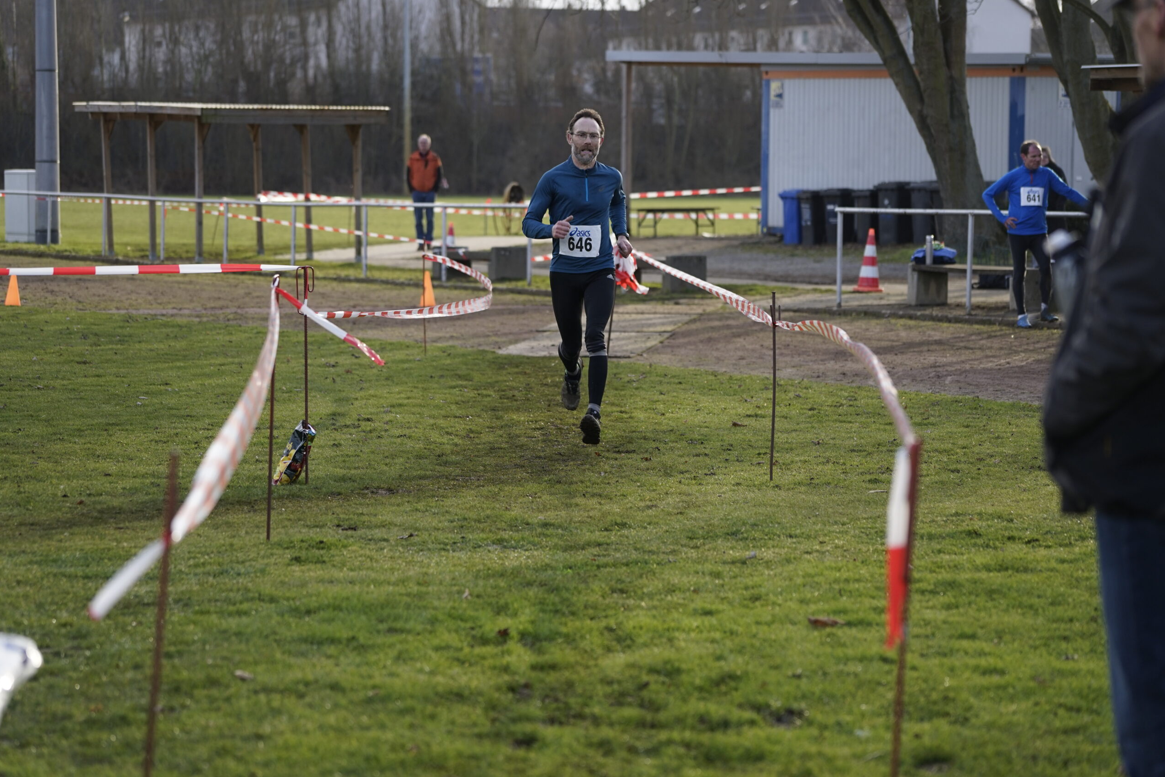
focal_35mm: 124
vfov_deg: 11.1
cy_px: 390
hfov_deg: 16.5
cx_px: 579
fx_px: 4013
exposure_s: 1/500
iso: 250
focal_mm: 123
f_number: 4
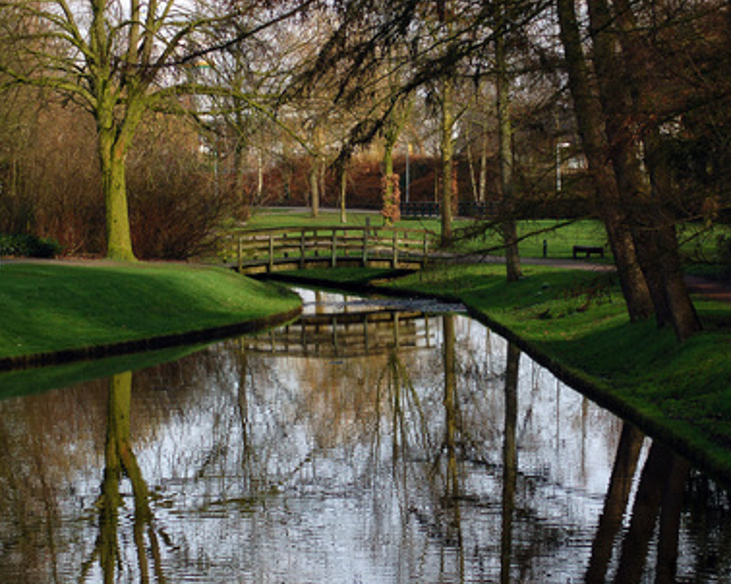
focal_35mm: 137
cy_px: 294
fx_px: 2962
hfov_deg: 14.1
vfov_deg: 11.3
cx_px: 425
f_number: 5.6
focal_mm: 80
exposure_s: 1/500
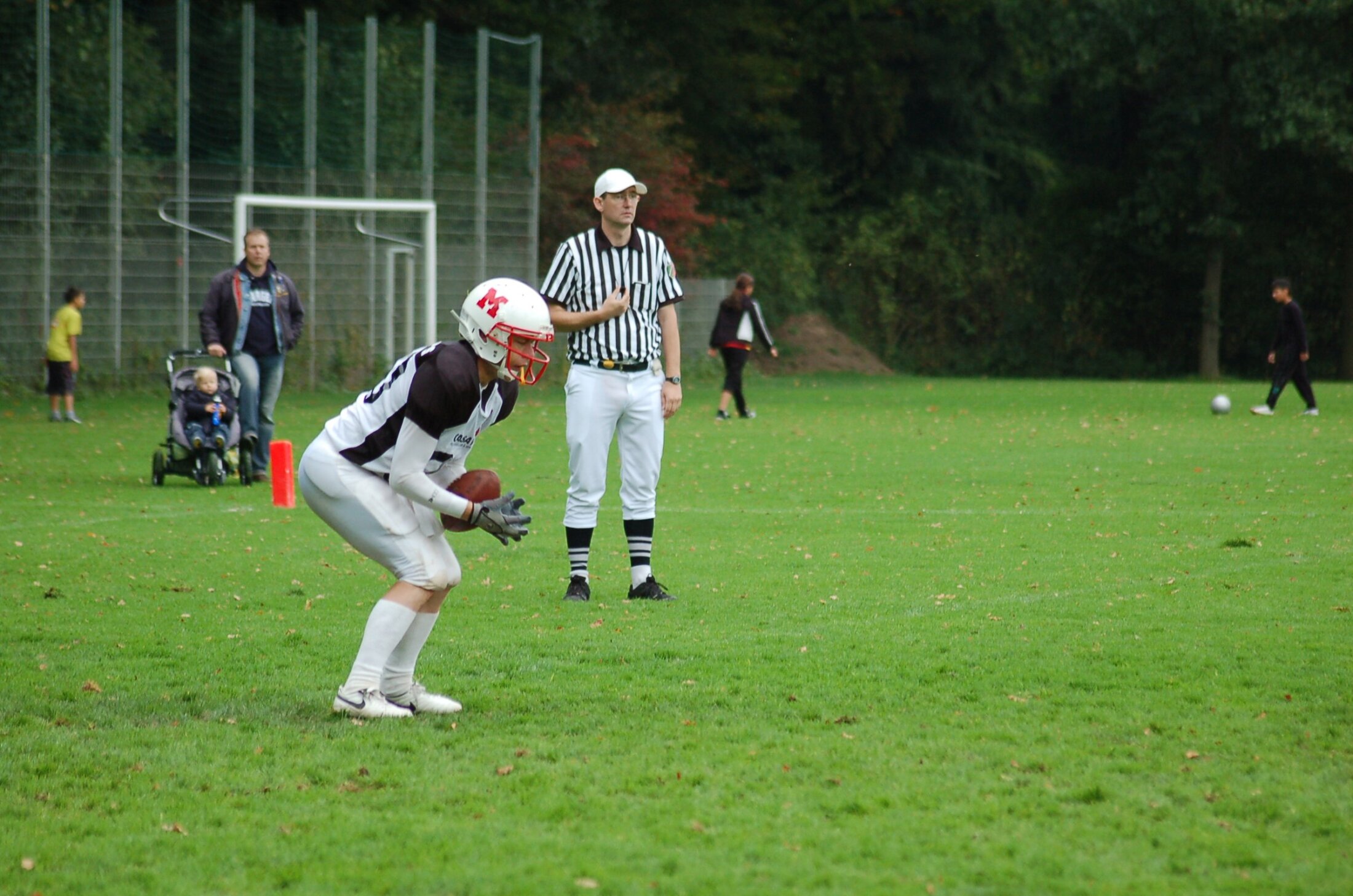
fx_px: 8440
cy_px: 448
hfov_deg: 9.2
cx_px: 676
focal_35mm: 225
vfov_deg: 6.1
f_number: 4.5
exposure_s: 1/500
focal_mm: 150
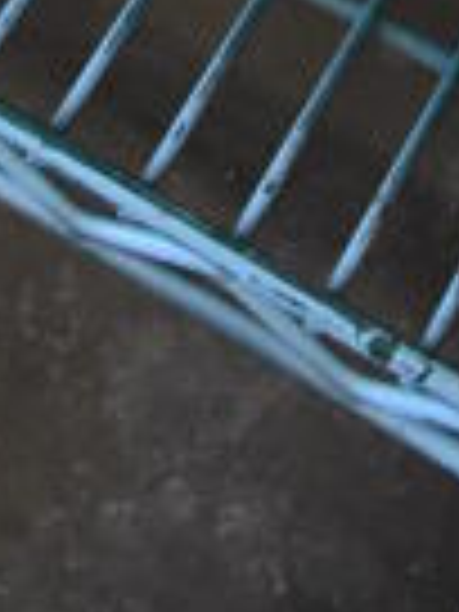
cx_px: 302
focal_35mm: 174
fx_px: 3076
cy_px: -1415
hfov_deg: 8.5
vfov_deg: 8.7
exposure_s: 1/125
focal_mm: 18
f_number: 3.5
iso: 3200
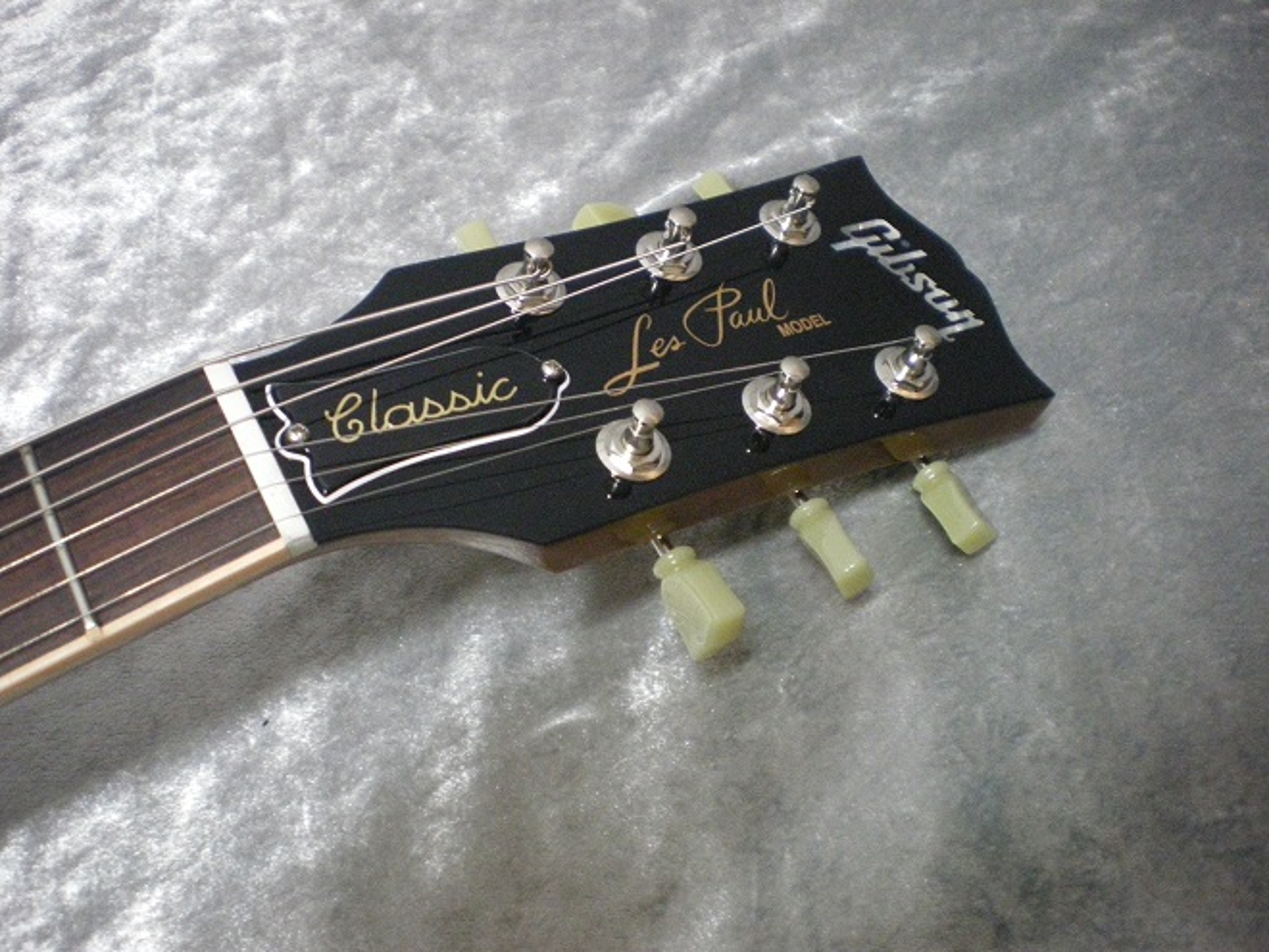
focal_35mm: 36
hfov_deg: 51.4
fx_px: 1320
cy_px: 476
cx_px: 634
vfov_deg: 39.7
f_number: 3.1
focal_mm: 6.3
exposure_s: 1/30
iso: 800
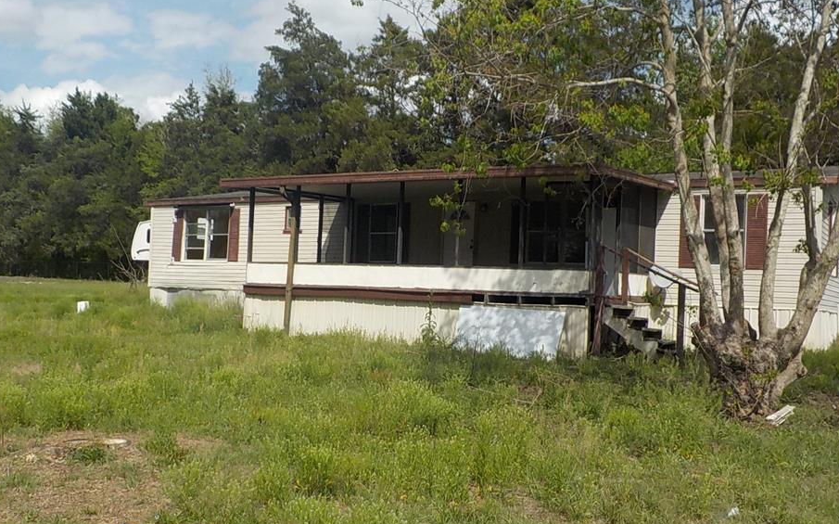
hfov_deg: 54.0
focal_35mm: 36
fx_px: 823
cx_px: 422
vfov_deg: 35.3
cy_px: 262
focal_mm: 4.1
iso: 125
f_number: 6.6
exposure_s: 1/640
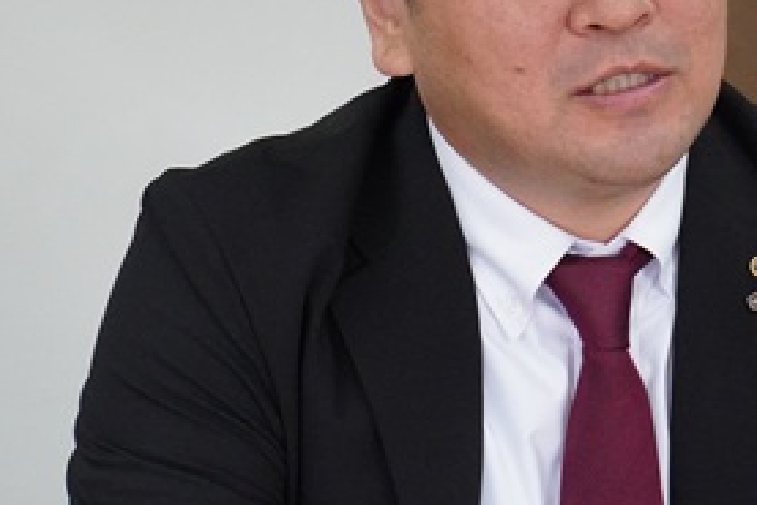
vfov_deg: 9.6
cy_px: 180
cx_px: 506
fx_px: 3008
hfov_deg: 14.3
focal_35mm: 143
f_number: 5.6
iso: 6400
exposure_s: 1/800
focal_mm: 44
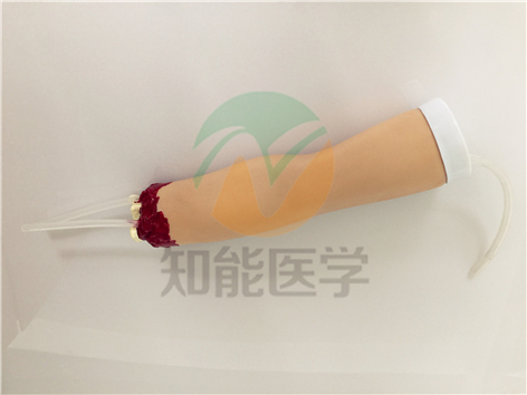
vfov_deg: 48.2
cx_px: 264
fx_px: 442
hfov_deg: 61.7
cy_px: 198
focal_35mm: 29
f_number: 2.2
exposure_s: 1/17
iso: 40
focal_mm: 4.15
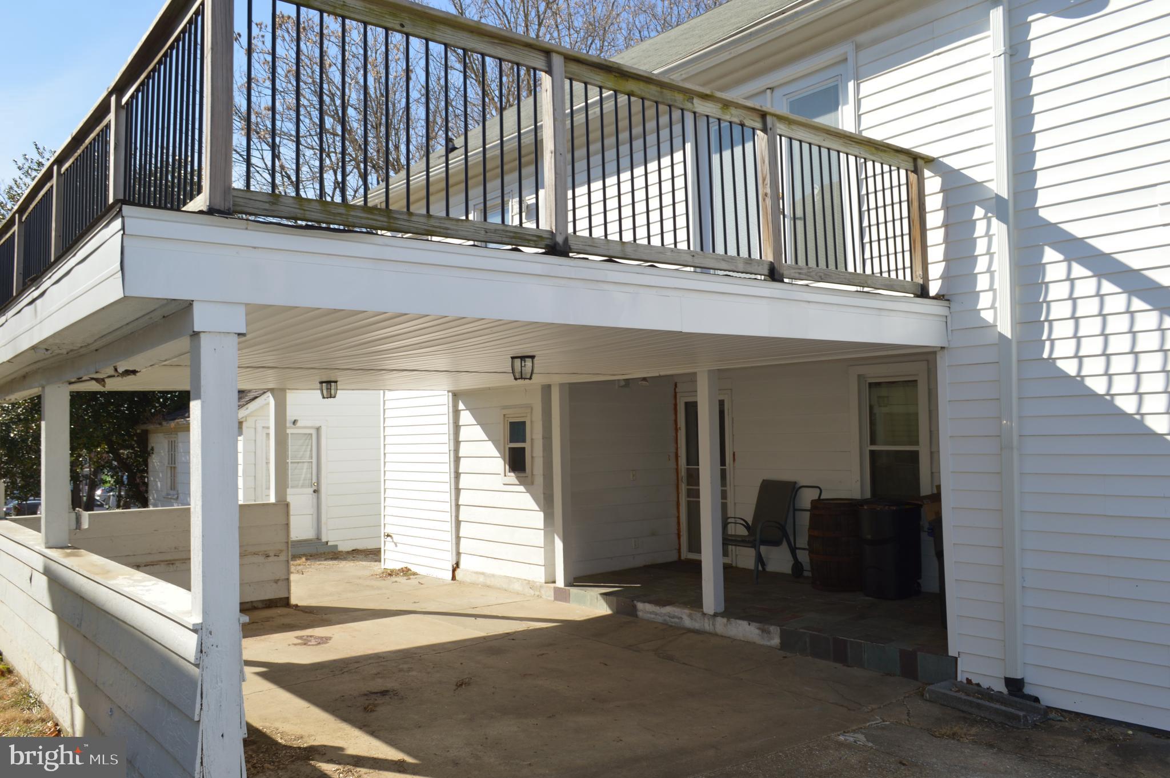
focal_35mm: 27
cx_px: 585
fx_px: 877
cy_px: 389
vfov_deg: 47.8
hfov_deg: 67.4
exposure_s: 1/200
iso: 100
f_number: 8
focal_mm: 18
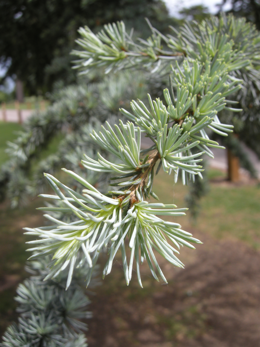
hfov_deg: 40.7
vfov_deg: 52.6
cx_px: 130
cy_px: 174
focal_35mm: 35
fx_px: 351
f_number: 4.8
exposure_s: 1/194
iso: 64
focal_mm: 7.5
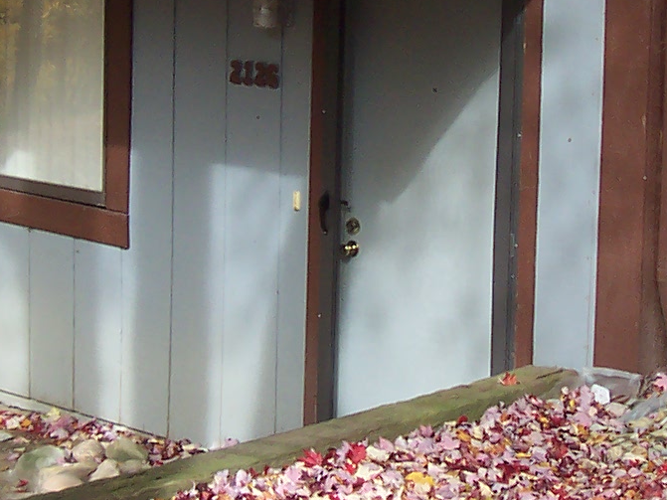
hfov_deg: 17.6
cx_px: 376
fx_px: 2158
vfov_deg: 13.2
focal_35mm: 112
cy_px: 106
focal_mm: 5.6
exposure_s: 1/180
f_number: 2.8
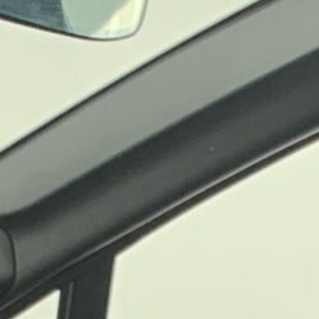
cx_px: 428
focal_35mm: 234
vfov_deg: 6.9
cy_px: 899
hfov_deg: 7.4
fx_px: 2440
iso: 80
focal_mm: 4.25
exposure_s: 1/121
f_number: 1.8
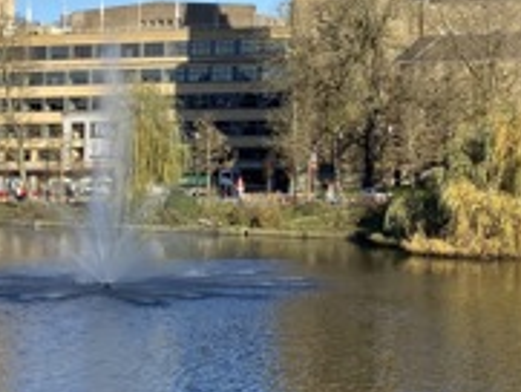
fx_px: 1386
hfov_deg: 21.0
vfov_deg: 16.0
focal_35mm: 92
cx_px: 440
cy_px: 69
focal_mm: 4.25
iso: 32
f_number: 1.8
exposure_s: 1/2141
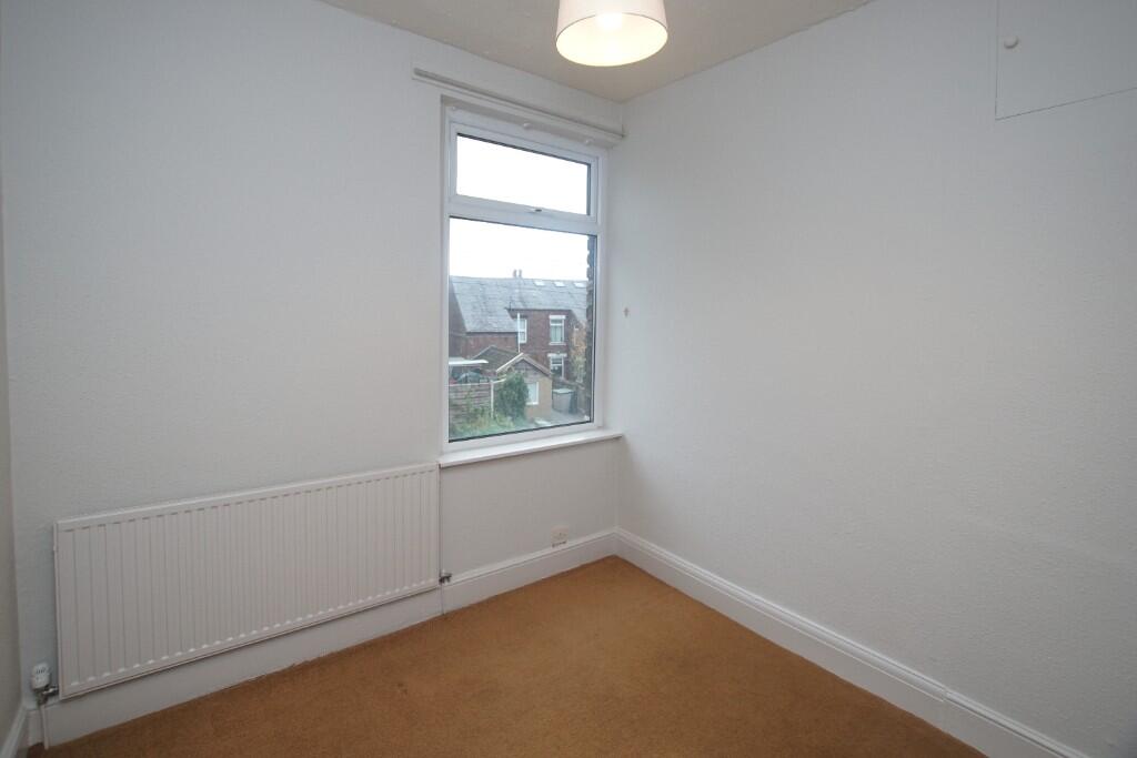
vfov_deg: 72.1
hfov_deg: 95.0
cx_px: 568
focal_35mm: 16
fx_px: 521
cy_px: 379
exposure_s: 1/160
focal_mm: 11
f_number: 4
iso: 400
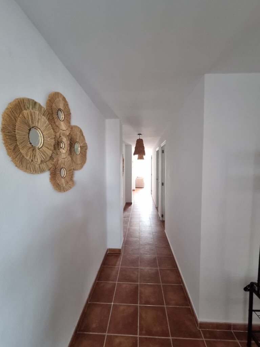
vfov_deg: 106.2
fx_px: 130
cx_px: 130
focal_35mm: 13
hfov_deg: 89.9
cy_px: 174
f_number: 2.2
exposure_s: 1/33
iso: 500
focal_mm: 2.2
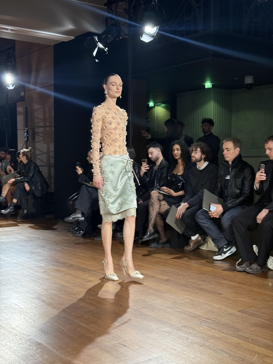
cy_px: 182
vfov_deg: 39.7
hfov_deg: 30.3
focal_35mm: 48
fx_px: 505
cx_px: 136
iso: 250
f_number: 1.78
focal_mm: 6.76
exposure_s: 1/42
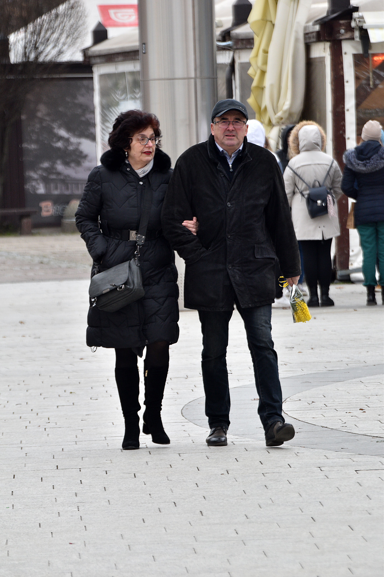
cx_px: 192
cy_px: 288
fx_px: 5040
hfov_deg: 4.4
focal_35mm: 315
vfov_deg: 6.5
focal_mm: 210
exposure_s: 1/250
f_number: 6.3
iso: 640
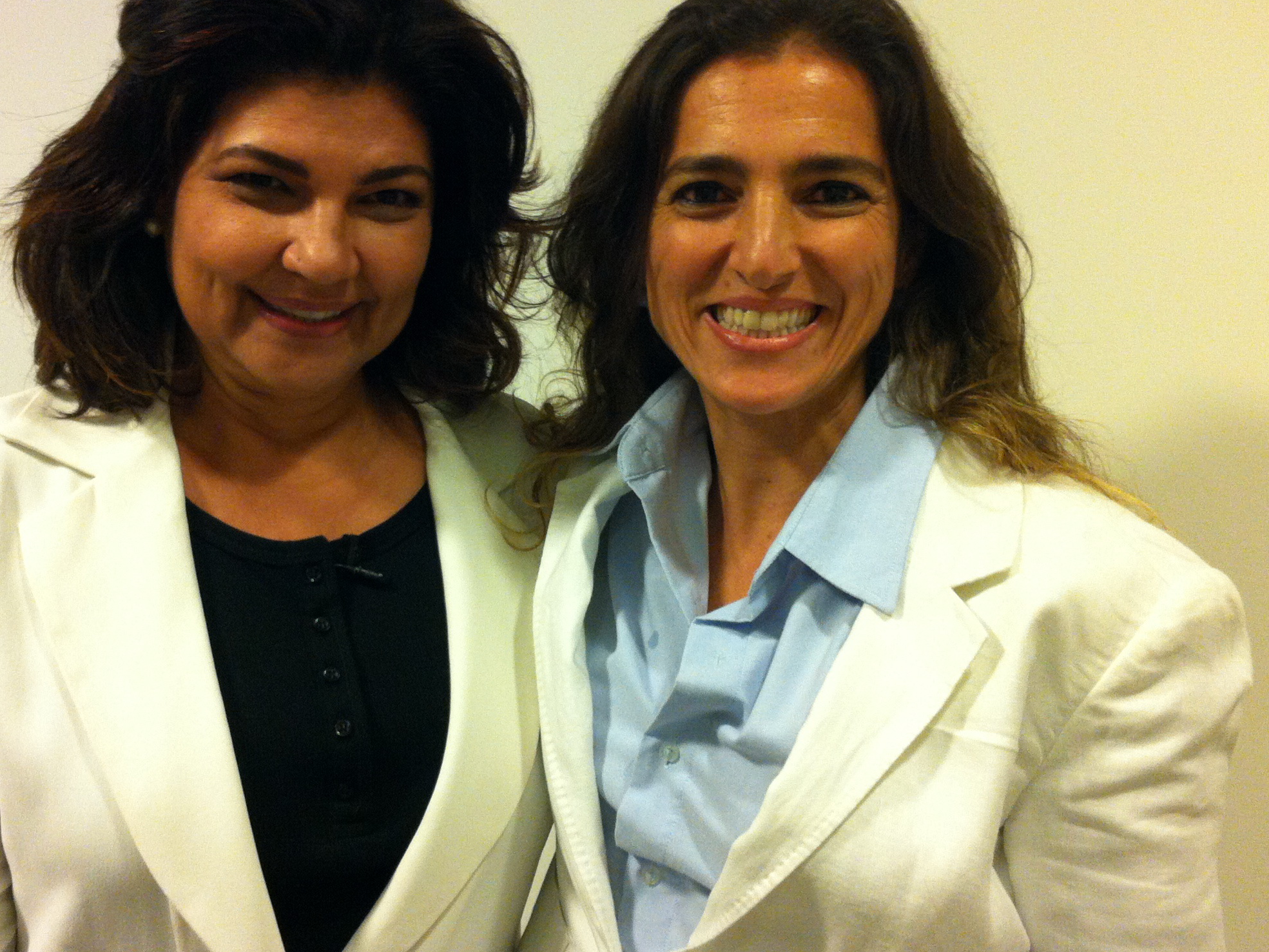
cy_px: 480
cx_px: 525
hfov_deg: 41.1
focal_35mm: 46
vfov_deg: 31.5
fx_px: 1686
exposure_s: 1/15
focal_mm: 3.85
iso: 160
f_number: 2.8
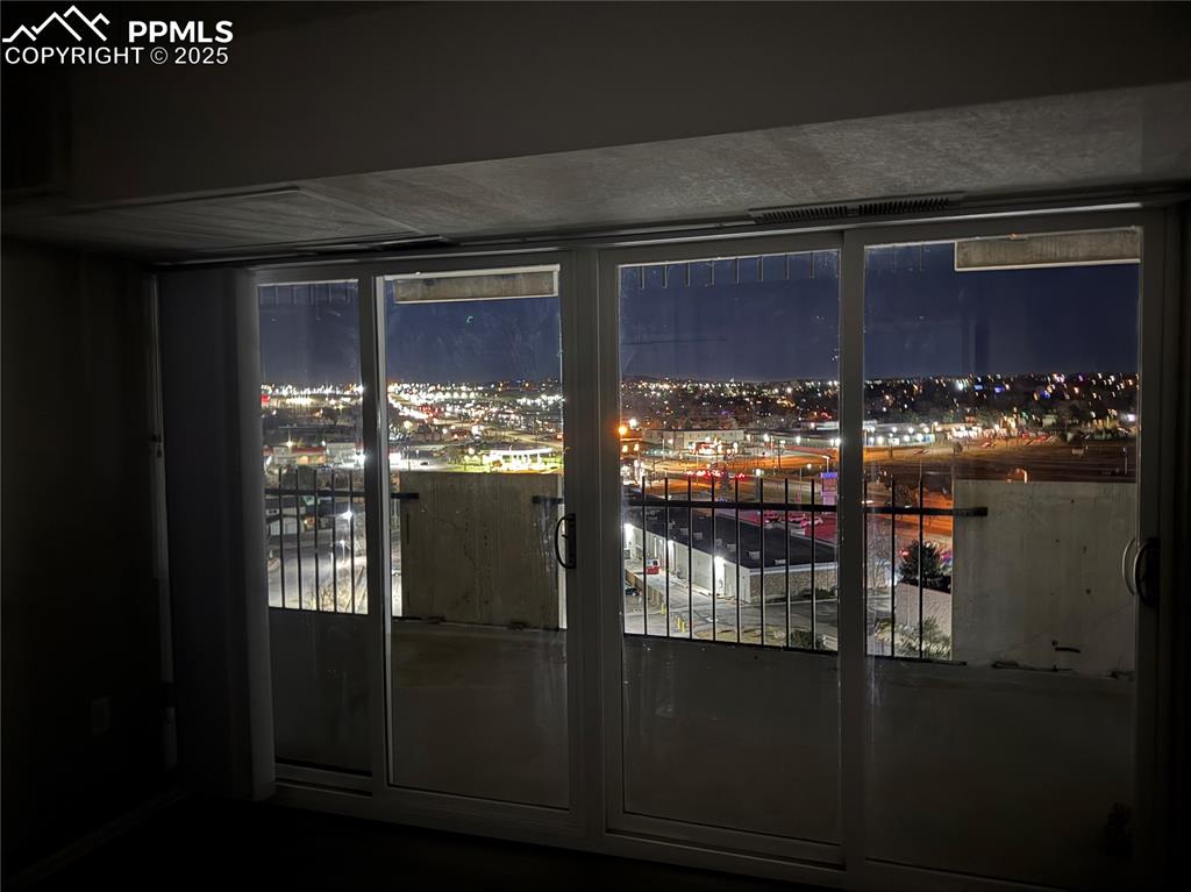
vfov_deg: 56.8
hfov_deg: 71.6
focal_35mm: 24
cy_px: 446
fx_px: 825
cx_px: 596
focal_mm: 6.76
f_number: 1.78
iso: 1250
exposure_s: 1/5
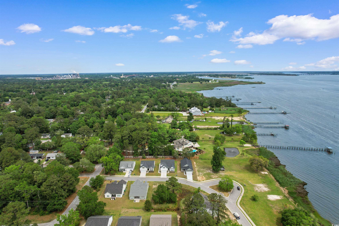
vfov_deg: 57.2
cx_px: 170
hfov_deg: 78.6
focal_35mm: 22
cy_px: 113
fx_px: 207
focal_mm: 8.38
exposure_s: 1/400
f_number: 2.8
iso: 100
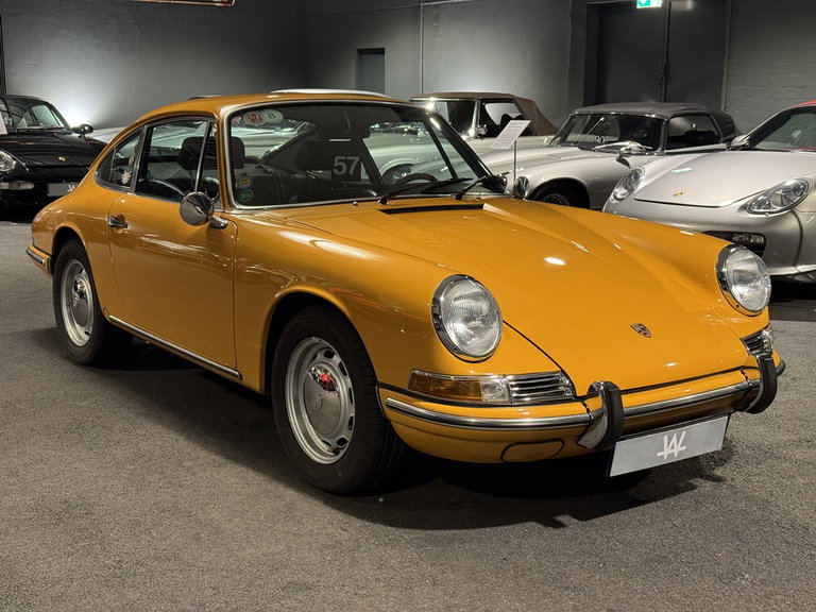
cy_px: 306
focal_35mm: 48
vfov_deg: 30.3
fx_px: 1131
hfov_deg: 39.7
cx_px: 408
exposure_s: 1/33
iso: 200
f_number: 1.78
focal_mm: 6.76
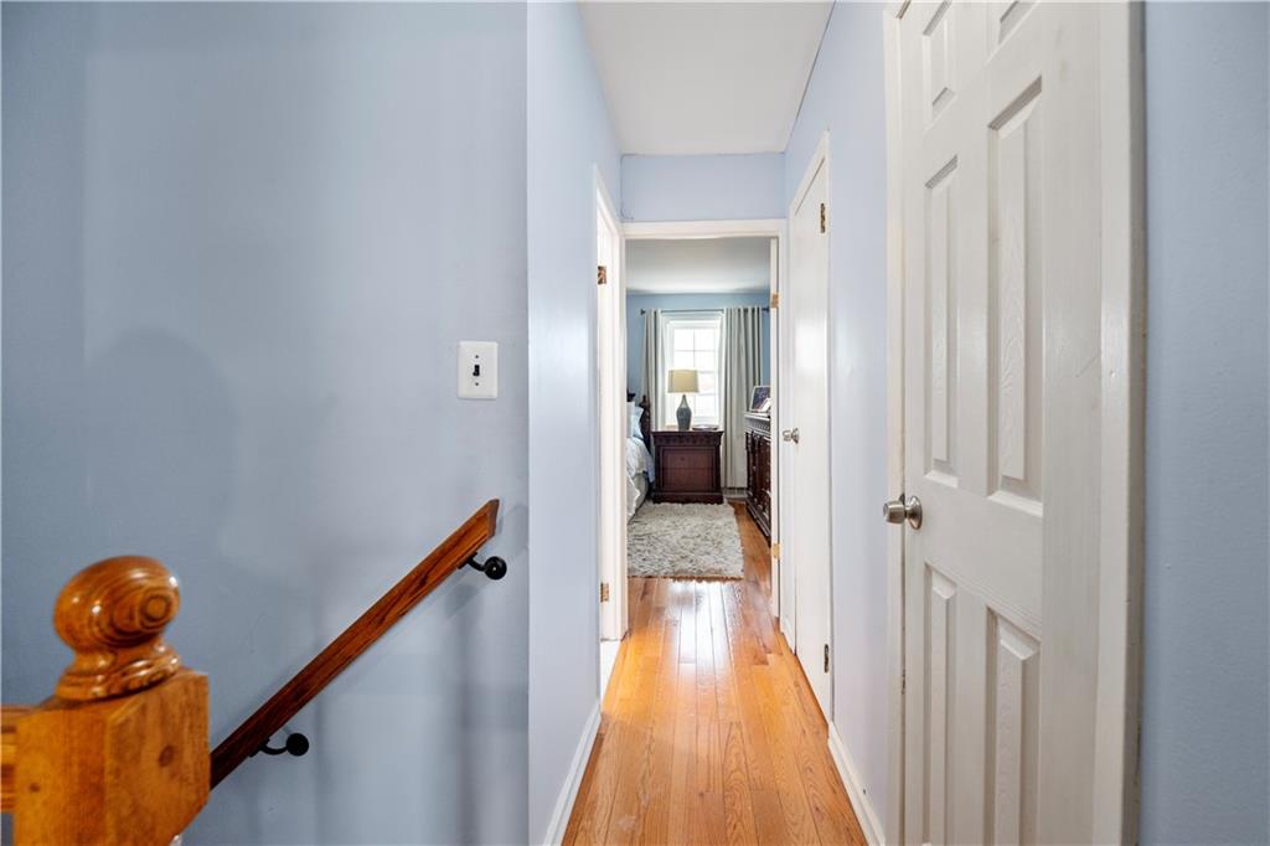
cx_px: 635
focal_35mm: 14
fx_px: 494
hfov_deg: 104.3
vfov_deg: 81.2
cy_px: 423
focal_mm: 14
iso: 640
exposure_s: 1/20
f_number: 4
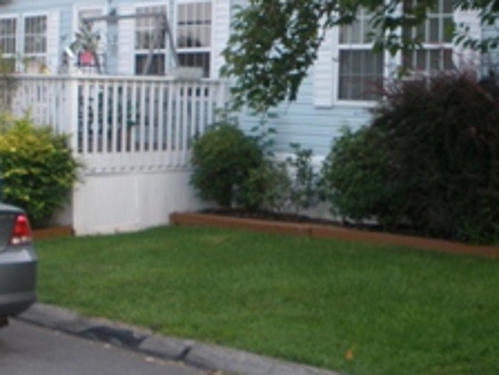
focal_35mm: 72
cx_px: 321
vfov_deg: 20.3
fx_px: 1038
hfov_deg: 26.9
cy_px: 107
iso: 100
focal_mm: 6.3
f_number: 3.5
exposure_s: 1/30
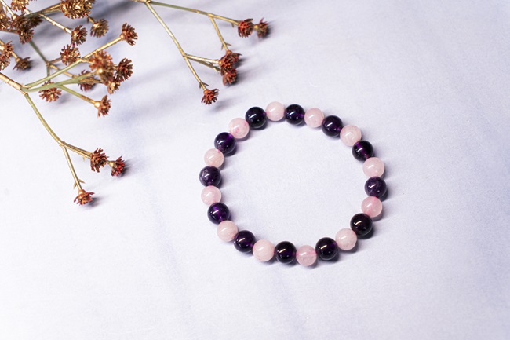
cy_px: 170
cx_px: 255
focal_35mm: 70
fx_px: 991
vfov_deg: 19.4
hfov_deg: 28.9
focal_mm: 70
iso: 320
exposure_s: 1/100
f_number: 5.6
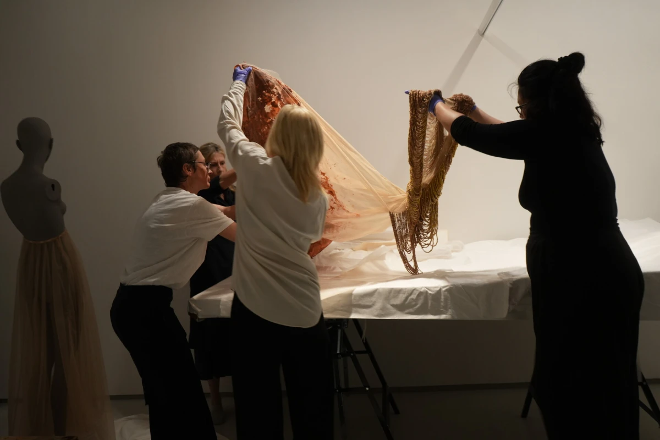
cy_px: 220
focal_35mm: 29
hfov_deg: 63.7
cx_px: 330
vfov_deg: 45.0
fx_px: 532
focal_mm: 29
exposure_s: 1/30
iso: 1250
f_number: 5.6
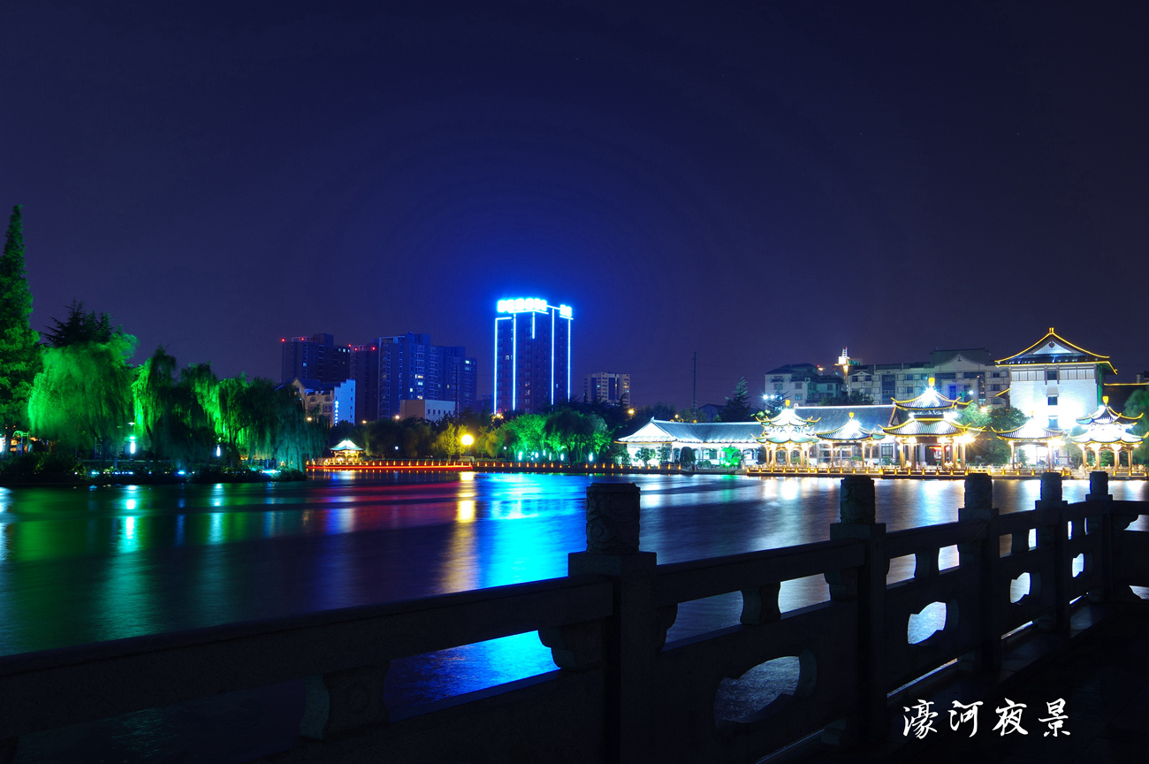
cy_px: 382
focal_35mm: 31
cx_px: 574
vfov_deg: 42.2
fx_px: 988
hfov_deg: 60.3
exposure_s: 20
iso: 100
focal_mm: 21
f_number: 10
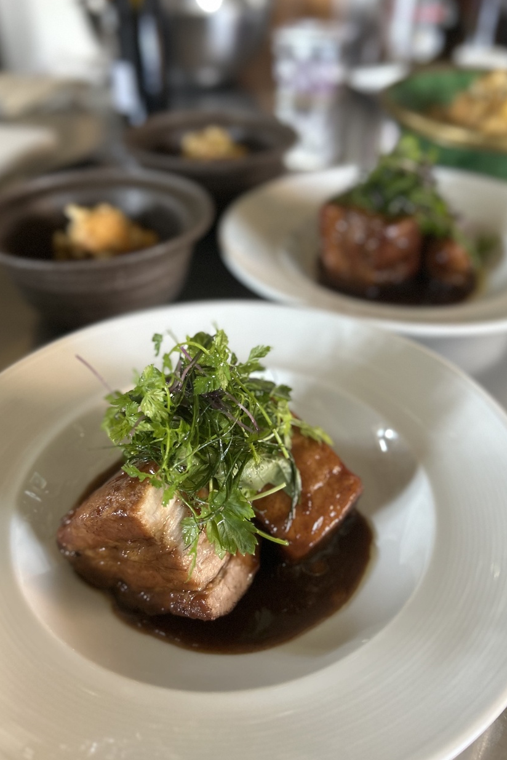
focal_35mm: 28
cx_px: 254
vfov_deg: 65.5
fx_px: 591
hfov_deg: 46.4
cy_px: 379
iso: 320
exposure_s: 1/60
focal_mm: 5.7
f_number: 1.5
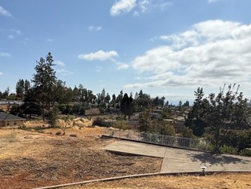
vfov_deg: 49.0
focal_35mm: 28
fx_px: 203
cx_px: 73
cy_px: 124
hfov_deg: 61.0
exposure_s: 1/3460
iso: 50
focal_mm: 2.22
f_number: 2.2
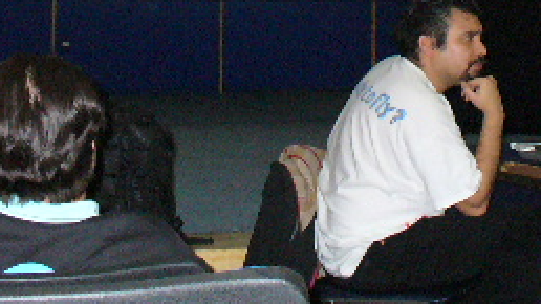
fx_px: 1434
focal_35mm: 100
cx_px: 331
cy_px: -180
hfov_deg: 21.3
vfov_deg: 11.5
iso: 400
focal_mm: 6.1
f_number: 2.8
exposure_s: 1/60
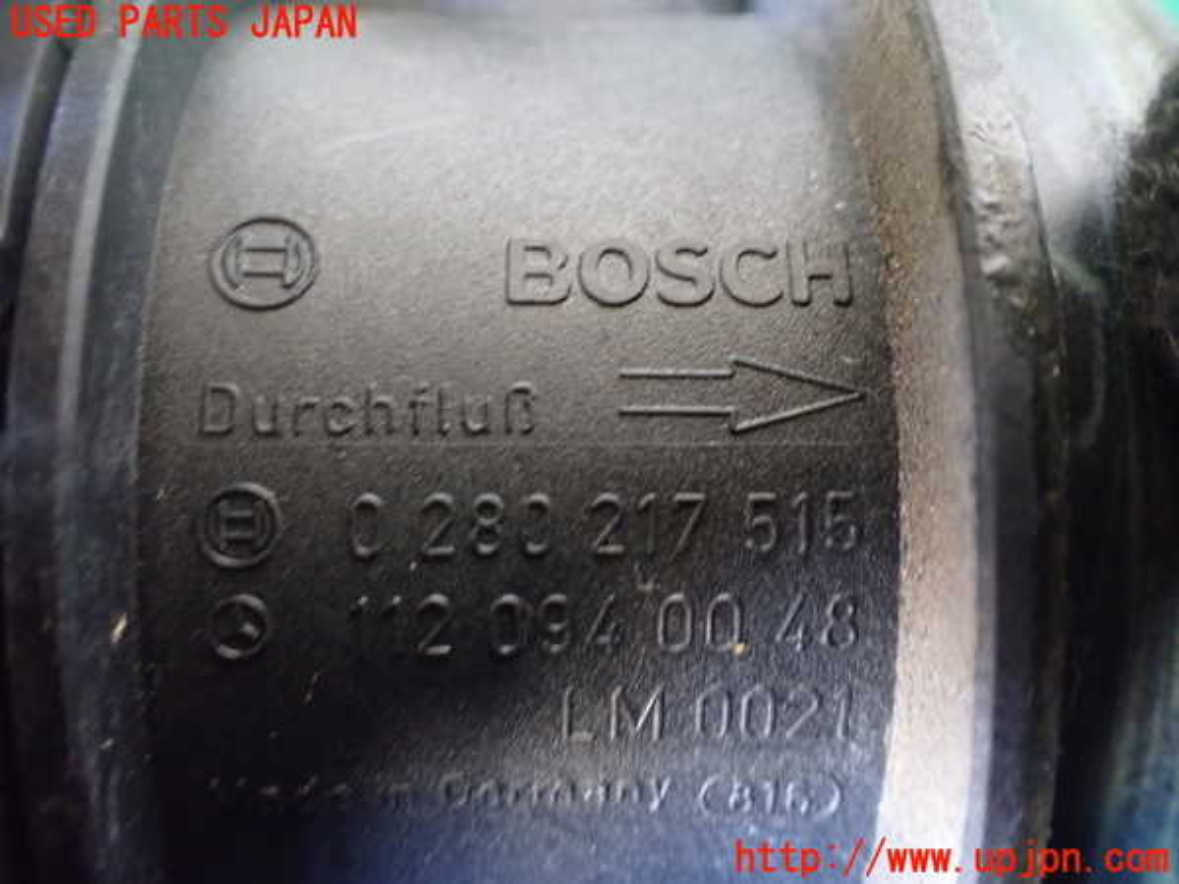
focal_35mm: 30
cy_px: 442
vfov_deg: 46.8
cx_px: 590
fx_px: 1022
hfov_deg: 60.0
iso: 1000
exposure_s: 1/30
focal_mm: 5.4
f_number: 2.3
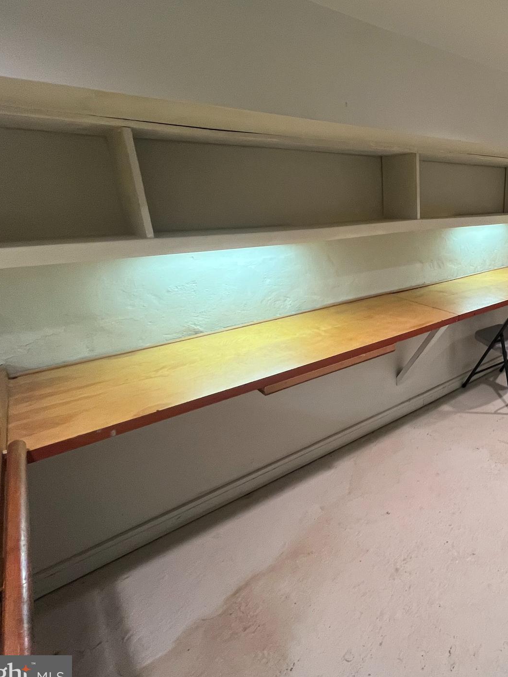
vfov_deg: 84.6
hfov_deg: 59.6
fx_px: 372
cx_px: 446
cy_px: 324
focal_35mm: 19
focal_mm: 1.57
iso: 250
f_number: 1.8
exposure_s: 1/60
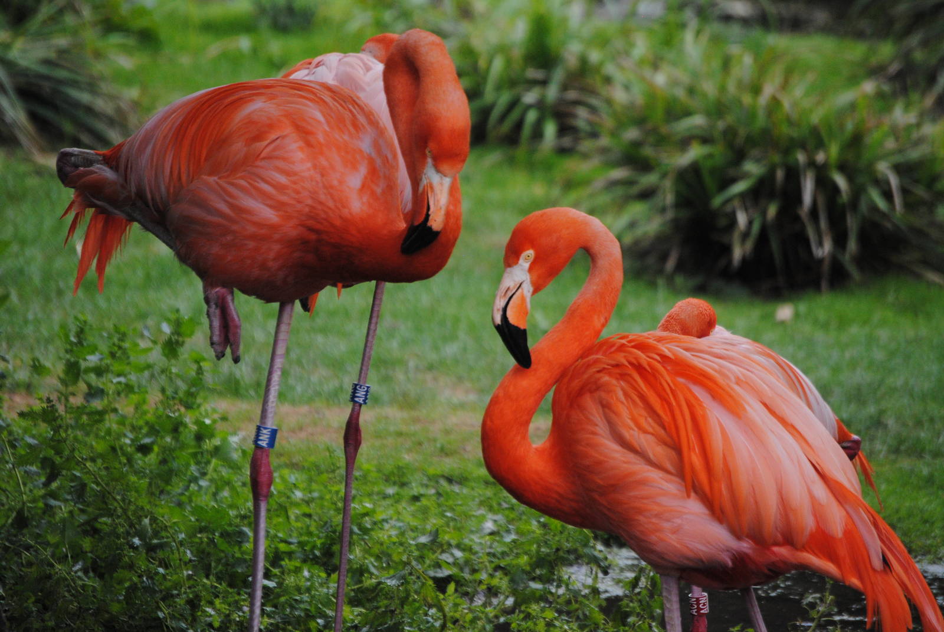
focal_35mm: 300
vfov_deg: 4.6
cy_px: 316
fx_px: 7876
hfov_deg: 6.9
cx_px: 472
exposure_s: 1/500
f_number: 5.6
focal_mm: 200
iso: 640
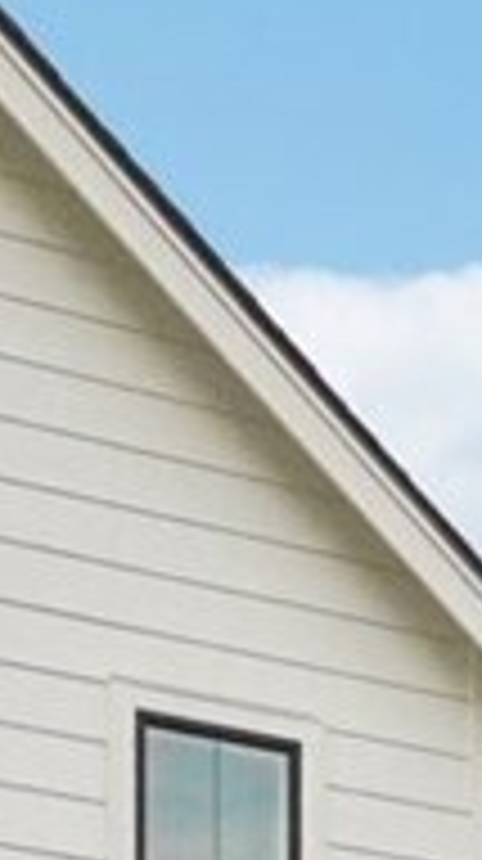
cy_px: 1186
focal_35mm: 149
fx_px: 3396
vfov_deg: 13.8
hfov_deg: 7.5
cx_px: 1223
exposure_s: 1/1600
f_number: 8
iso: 1600
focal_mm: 16
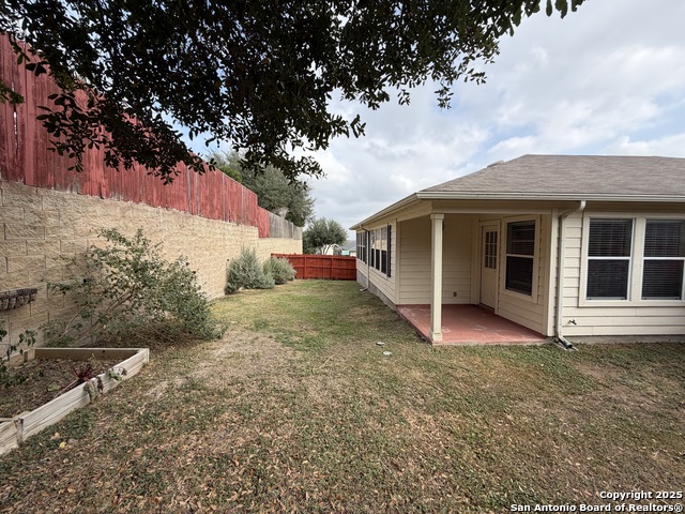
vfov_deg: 85.7
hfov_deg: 102.1
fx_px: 277
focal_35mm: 14
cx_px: 342
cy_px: 257
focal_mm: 2.22
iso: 32
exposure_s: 1/770
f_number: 2.2
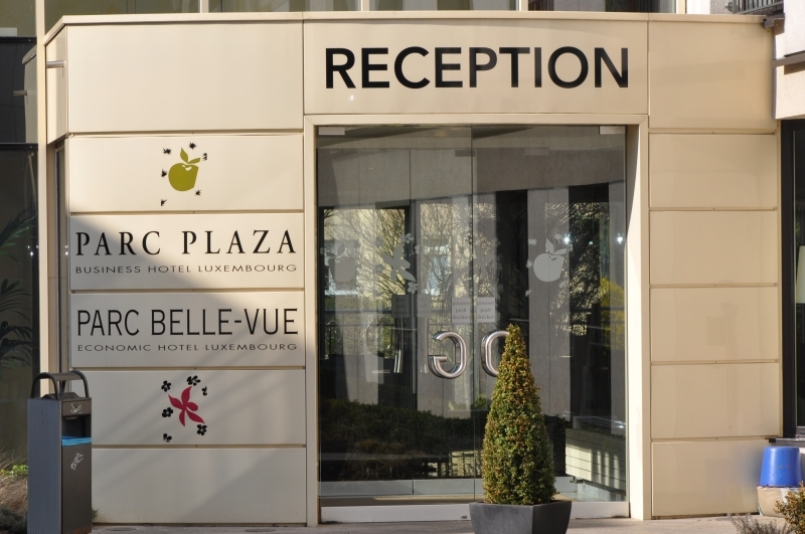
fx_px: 3517
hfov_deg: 13.1
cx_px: 402
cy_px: 267
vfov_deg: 8.7
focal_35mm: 158
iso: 200
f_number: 13
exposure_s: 1/200
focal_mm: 105
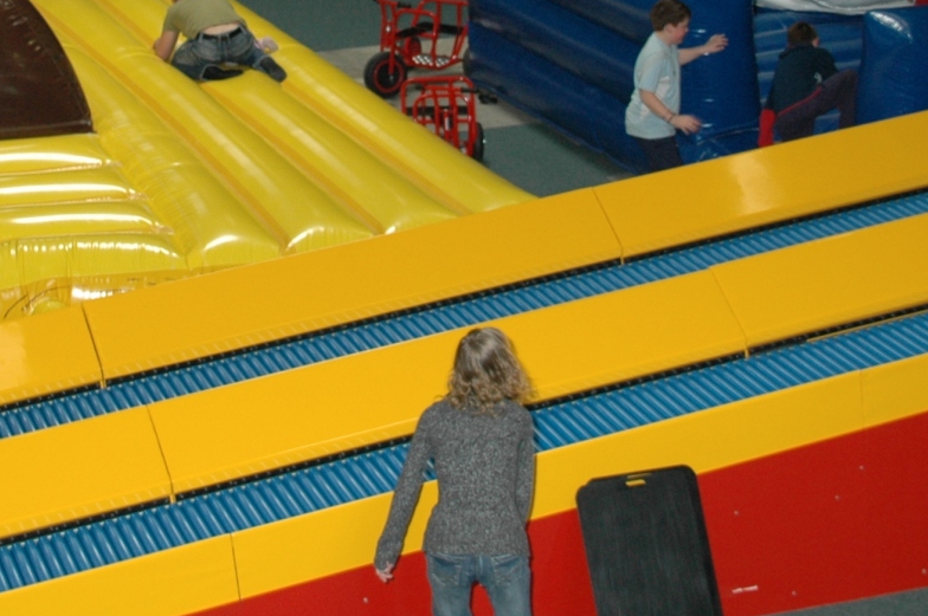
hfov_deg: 23.5
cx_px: 271
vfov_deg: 15.4
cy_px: -74
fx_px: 2218
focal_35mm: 86
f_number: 5
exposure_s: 1/60
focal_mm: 25
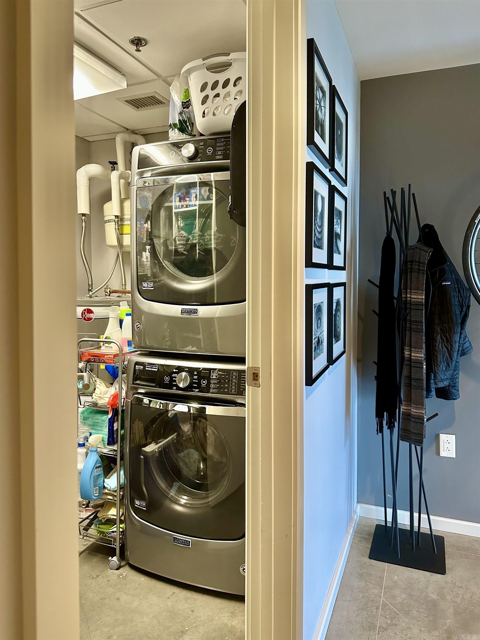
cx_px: 240
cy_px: 320
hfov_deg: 56.8
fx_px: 444
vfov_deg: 71.6
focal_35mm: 24
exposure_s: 1/60
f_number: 1.78
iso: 500
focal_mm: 6.86
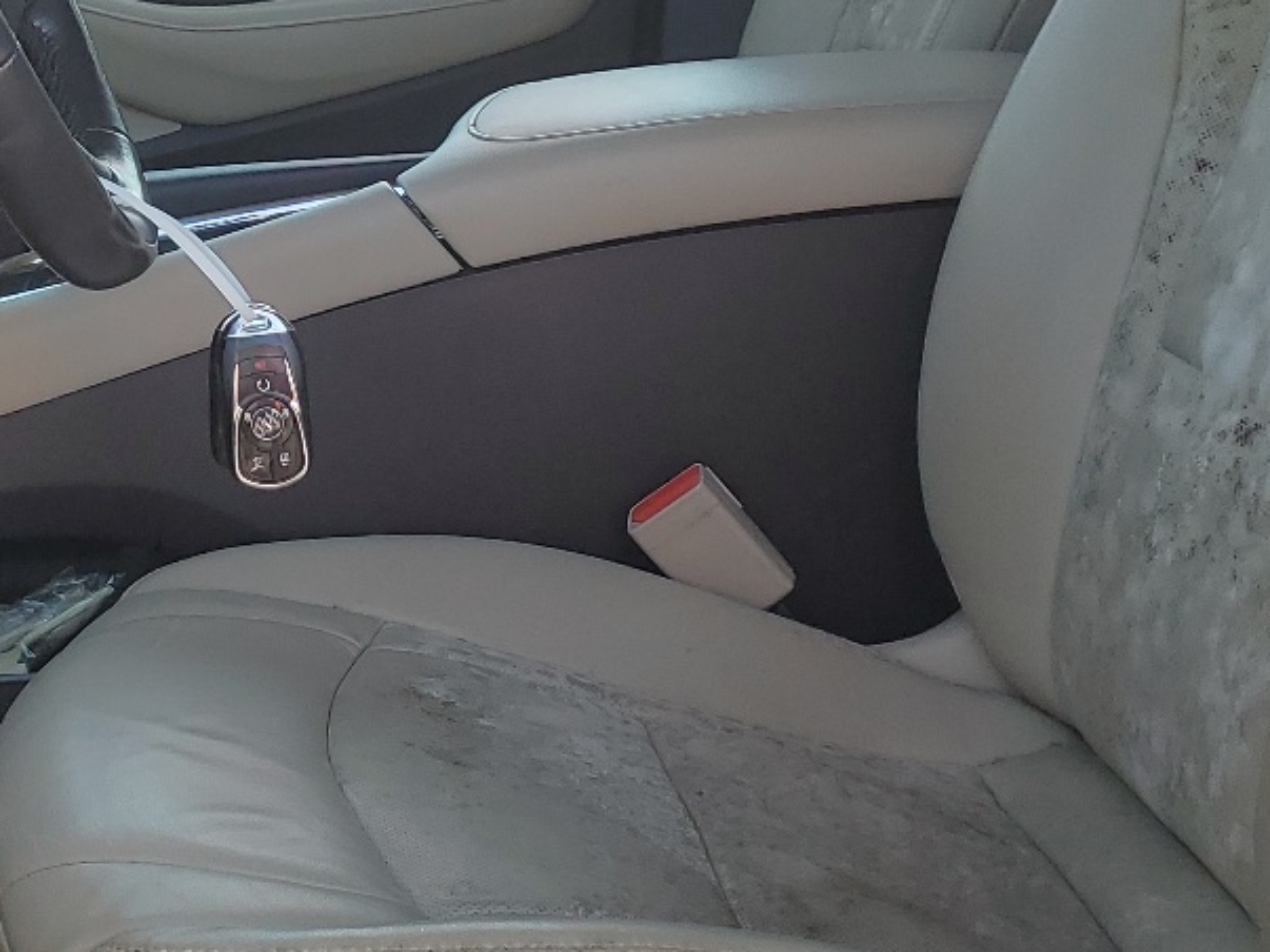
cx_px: 133
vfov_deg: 21.1
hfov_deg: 27.2
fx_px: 2531
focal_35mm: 69
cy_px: 219
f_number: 1.5
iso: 50
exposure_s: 1/714
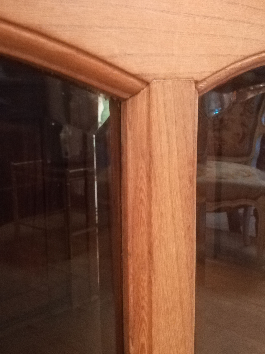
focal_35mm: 42
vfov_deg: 44.8
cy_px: 177
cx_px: 132
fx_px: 429
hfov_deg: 34.3
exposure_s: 1/14.3
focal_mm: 3.83
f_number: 2.2
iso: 1600
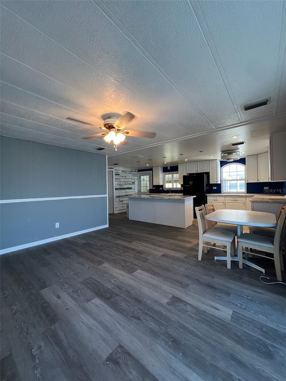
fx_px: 143
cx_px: 143
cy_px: 190
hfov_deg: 89.9
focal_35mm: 13
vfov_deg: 106.2
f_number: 1.8
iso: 200
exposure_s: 1/60
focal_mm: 1.57
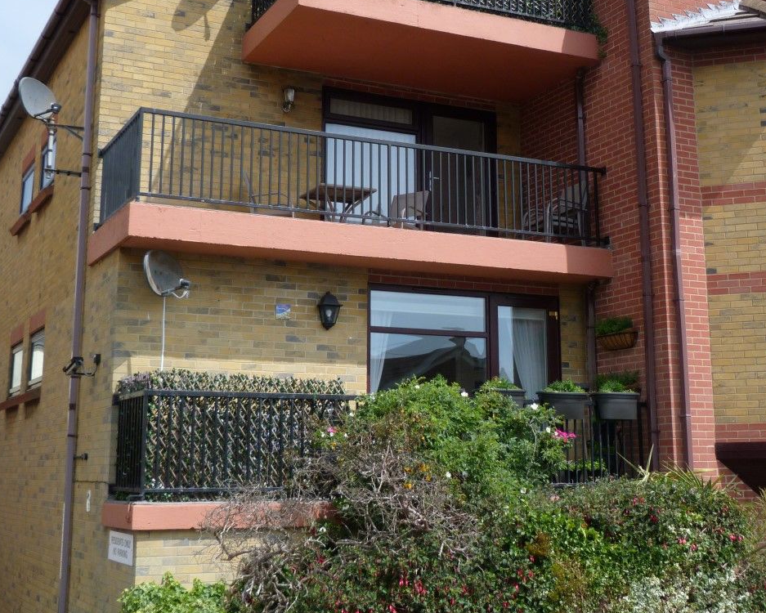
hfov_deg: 36.6
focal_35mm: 51
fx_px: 1156
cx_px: 424
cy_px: 220
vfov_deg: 29.5
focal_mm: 6.1
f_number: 3
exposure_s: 1/800
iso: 80
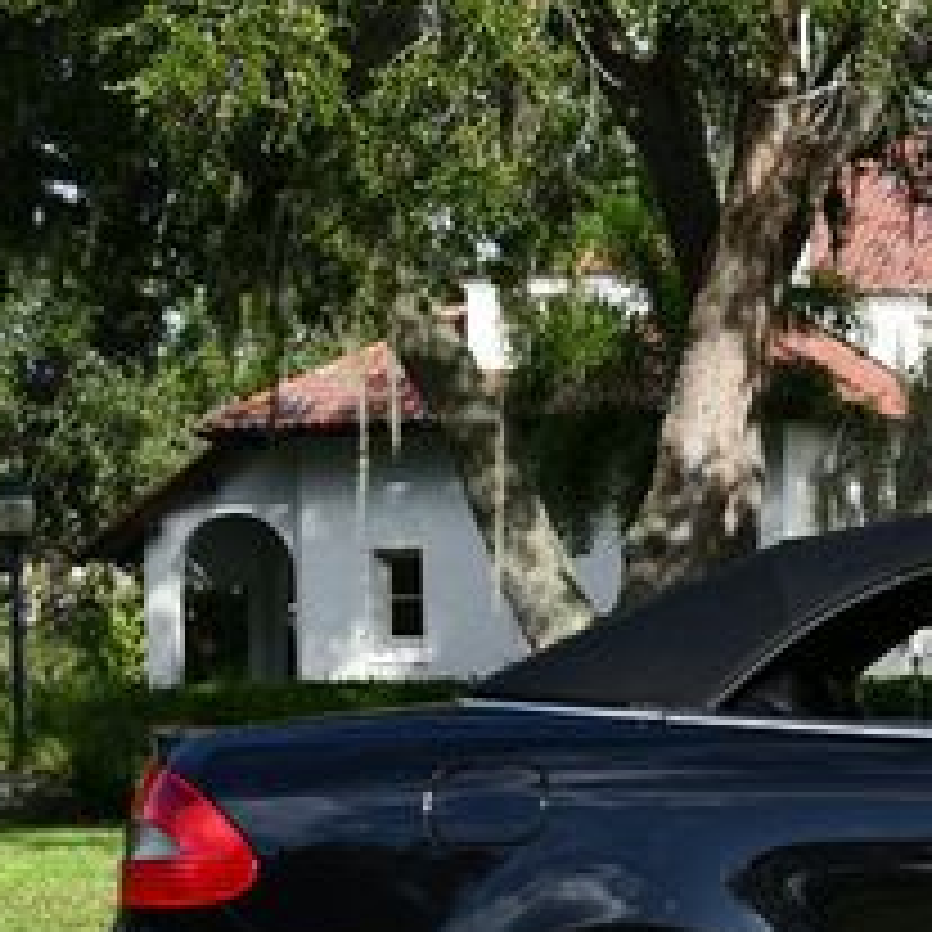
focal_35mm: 142
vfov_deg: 12.3
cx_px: 1369
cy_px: 513
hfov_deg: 11.8
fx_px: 4325
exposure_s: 1/250
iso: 100
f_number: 8
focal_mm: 27
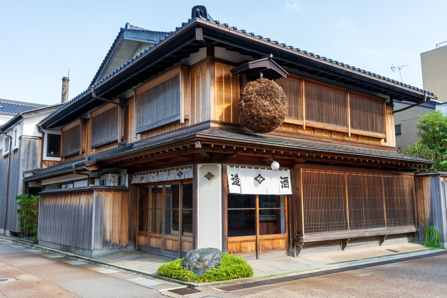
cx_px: 224
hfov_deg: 60.3
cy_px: 149
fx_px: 385
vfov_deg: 42.3
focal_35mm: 31
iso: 100
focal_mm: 31
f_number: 5.6
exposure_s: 1/125
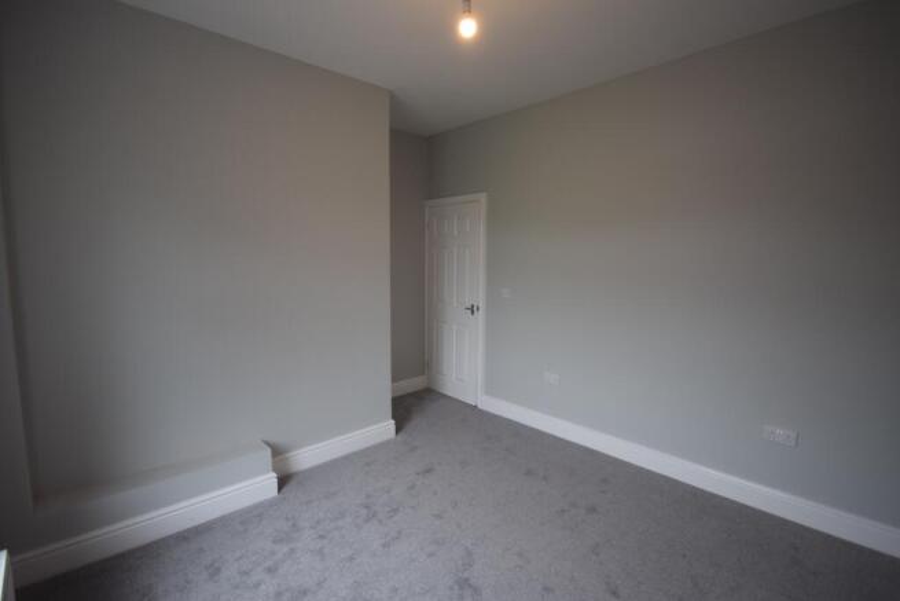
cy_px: 300
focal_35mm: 16
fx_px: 413
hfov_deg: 95.0
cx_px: 450
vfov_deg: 72.1
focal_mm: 11
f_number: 4.2
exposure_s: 1/60
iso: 500
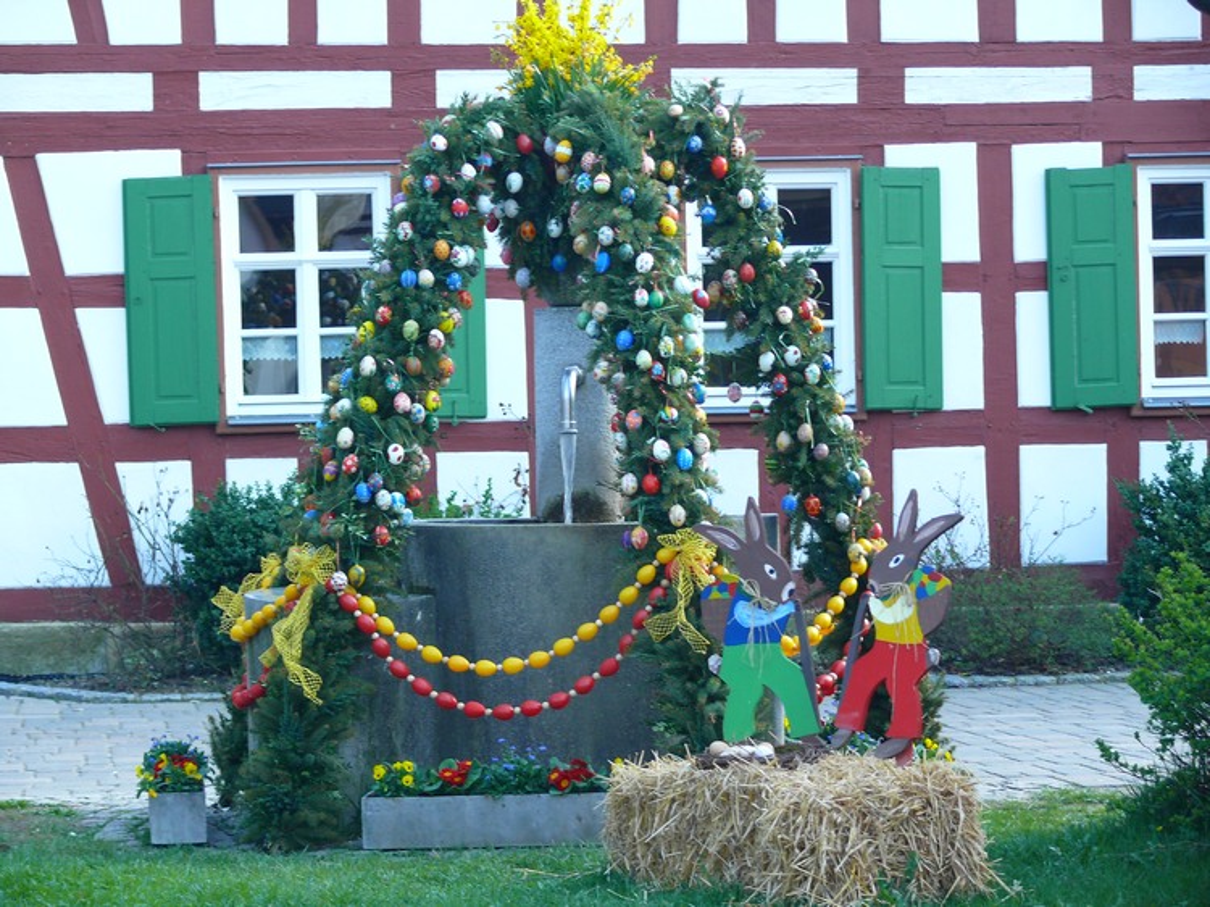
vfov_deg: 12.3
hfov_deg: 16.4
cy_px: 454
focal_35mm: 120
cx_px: 605
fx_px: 4193
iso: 100
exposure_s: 1/40
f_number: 3.6
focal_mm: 25.3
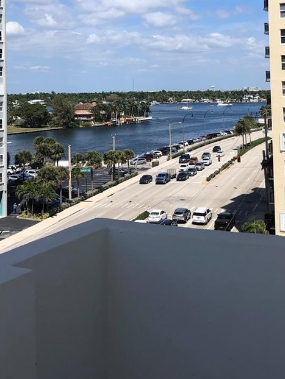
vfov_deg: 34.3
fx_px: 592
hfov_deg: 27.0
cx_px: 134
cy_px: 69
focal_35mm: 54
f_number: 1.8
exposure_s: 1/2857
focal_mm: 3.99
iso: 20
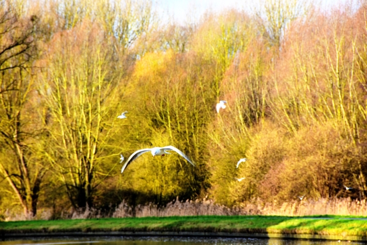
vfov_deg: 4.6
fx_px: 3058
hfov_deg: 6.9
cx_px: 184
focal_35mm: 300
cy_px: 122
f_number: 10
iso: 220
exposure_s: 1/60
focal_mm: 200
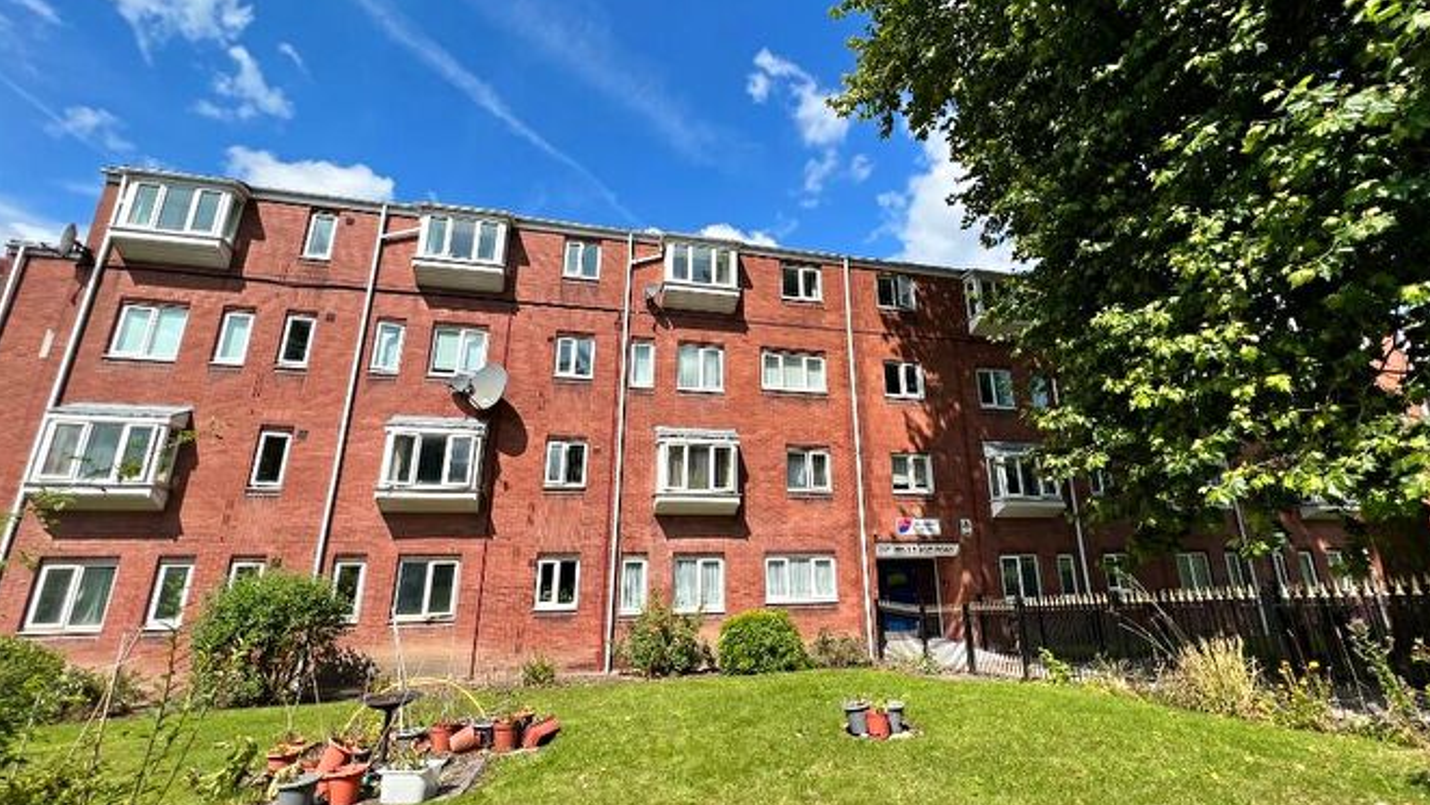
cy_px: 375
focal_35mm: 15
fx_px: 569
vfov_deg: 70.5
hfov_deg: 102.9
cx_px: 749
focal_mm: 1.57
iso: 32
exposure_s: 1/1845
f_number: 1.8
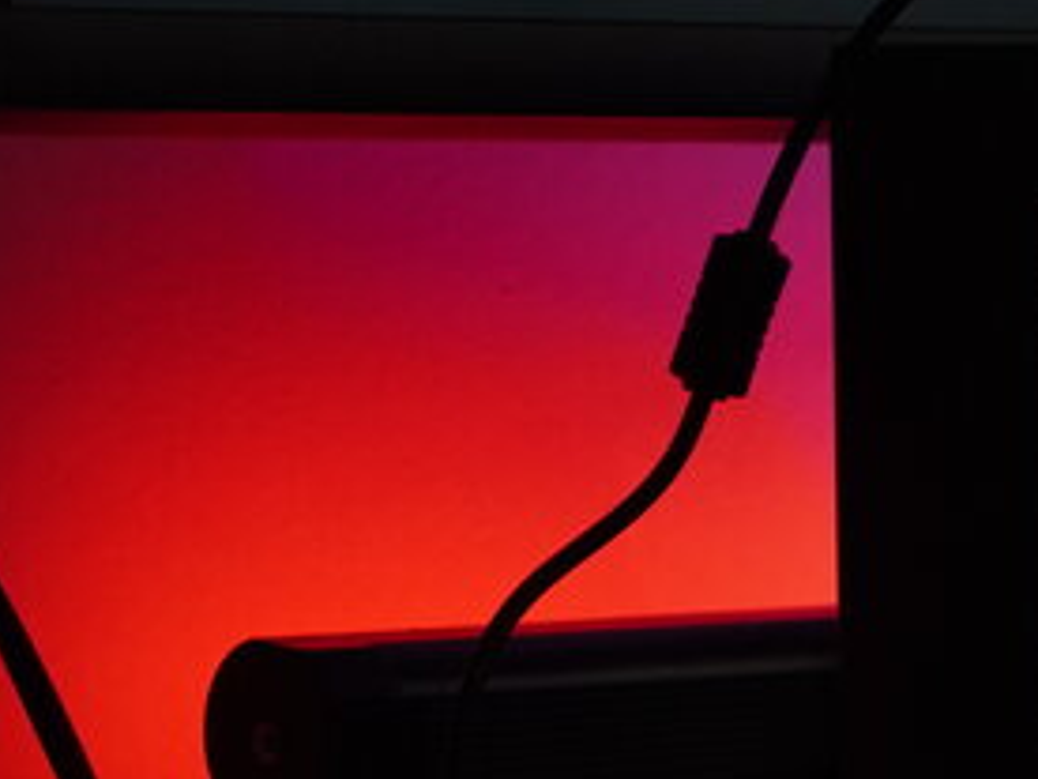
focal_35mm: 229
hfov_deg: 8.3
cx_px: 1937
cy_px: 1264
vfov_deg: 6.4
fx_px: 6871
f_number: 2.8
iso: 500
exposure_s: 1/80
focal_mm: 36.5
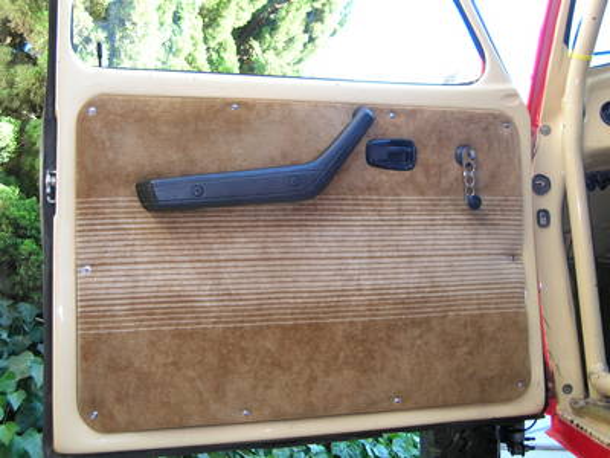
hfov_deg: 44.8
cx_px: 305
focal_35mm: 42
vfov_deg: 34.3
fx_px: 740
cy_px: 229
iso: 50
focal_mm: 6.9
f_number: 2.8
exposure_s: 1/30
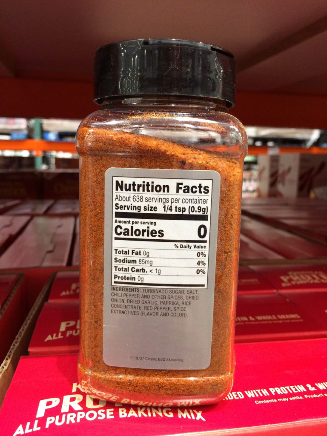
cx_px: 164
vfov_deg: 61.7
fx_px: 365
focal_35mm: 29
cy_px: 218
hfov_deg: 48.2
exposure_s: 1/30
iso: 160
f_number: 2.2
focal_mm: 4.15
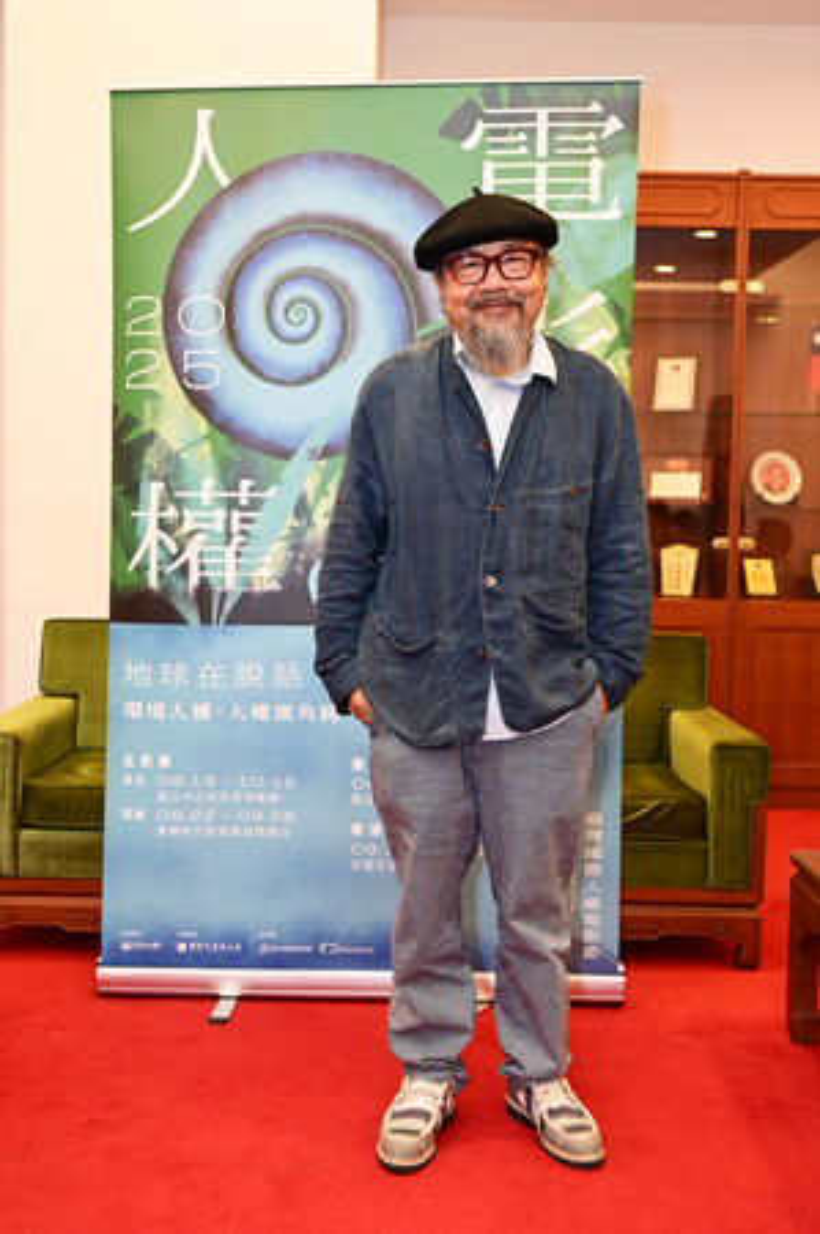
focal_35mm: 39
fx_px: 1335
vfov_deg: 49.6
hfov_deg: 34.1
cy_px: 617
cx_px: 410
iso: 1400
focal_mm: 39
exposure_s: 1/60
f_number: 4
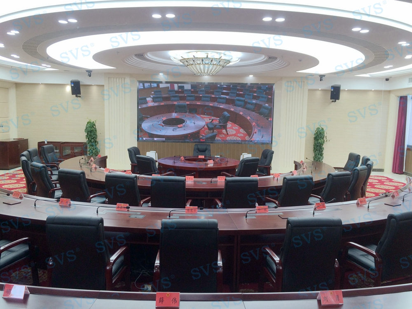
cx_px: 206
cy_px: 154
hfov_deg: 61.7
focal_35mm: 29
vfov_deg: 48.2
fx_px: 345
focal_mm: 4.15
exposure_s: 1/60
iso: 32
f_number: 2.2
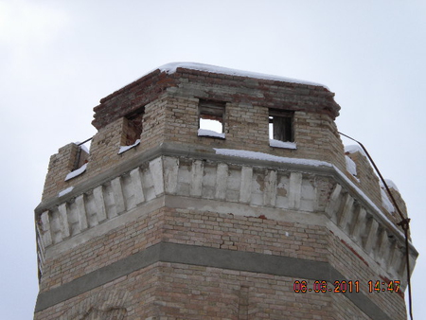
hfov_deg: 28.5
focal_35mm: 68
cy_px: 160
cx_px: 213
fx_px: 837
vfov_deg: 21.6
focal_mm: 12.3
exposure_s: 1/265
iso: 80
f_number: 6.5
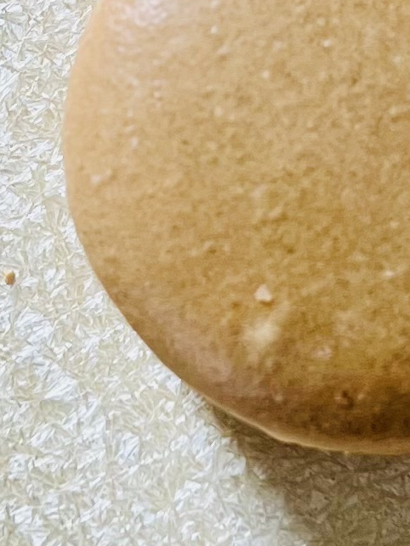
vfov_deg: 12.1
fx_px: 2575
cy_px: 115
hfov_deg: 9.1
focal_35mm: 163
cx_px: 188
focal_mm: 5.7
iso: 50
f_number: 1.5
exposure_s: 1/121
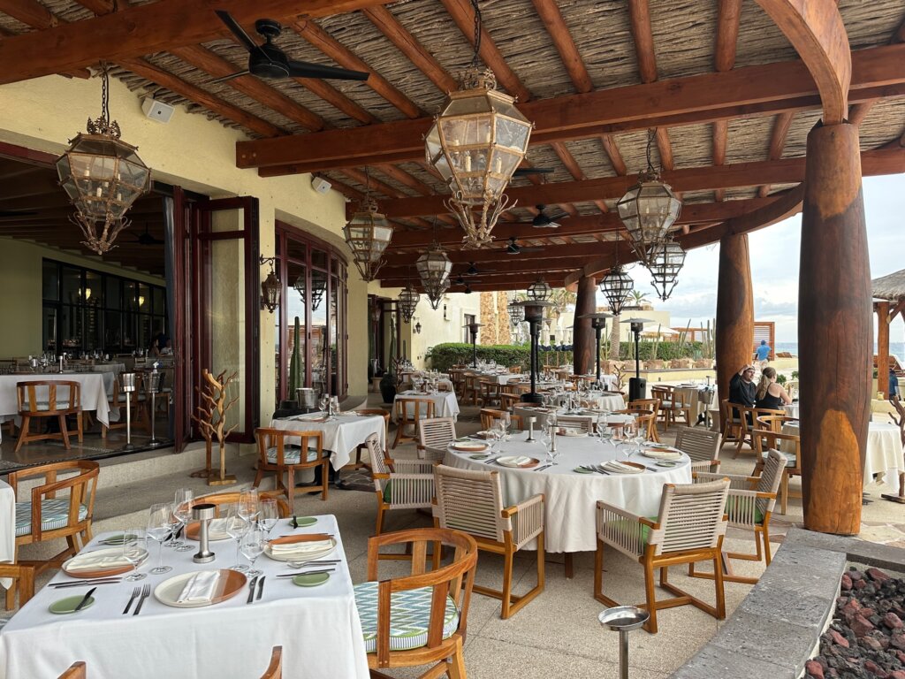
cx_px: 452
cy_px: 340
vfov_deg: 56.8
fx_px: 627
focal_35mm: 24
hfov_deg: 71.6
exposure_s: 1/121
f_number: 1.78
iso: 100
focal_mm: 6.86
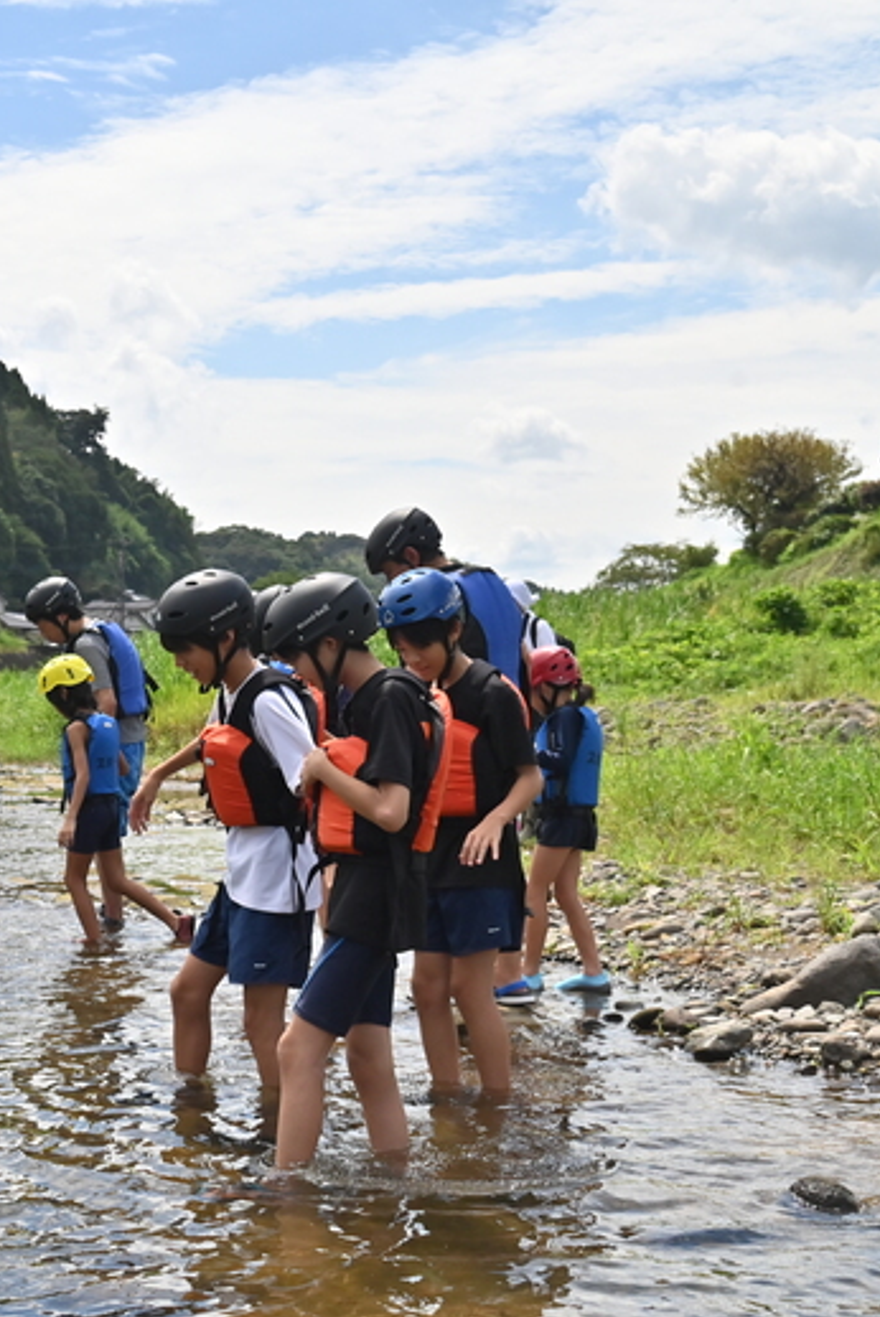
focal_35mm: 54
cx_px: 53
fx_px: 1977
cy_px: 670
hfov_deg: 24.2
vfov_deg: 36.9
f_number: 7.1
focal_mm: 35
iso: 1250
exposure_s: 1/8000
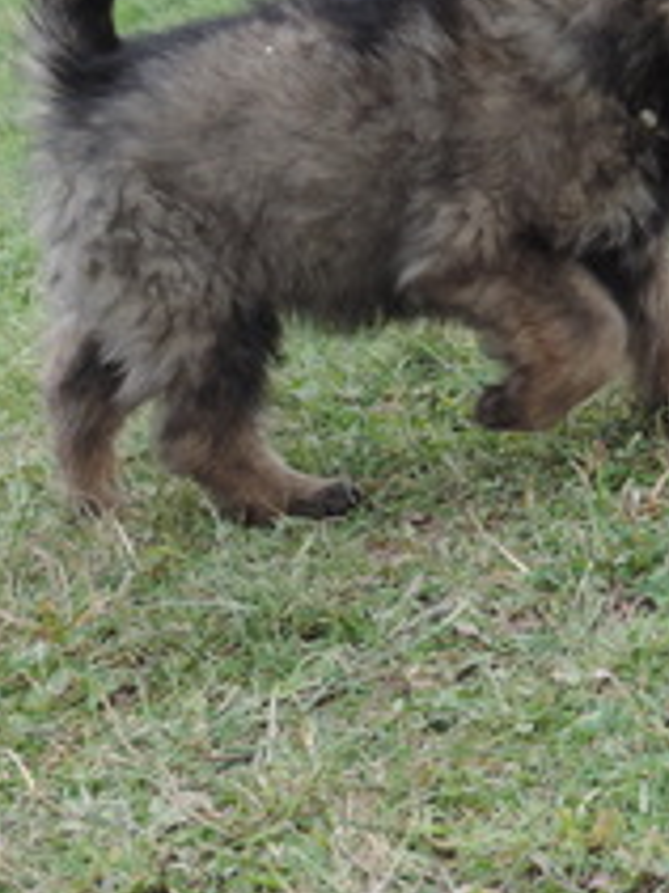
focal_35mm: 142
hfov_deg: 10.4
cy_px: 305
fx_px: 3663
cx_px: 309
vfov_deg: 13.9
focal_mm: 13.3
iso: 400
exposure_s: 1/400
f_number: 3.9
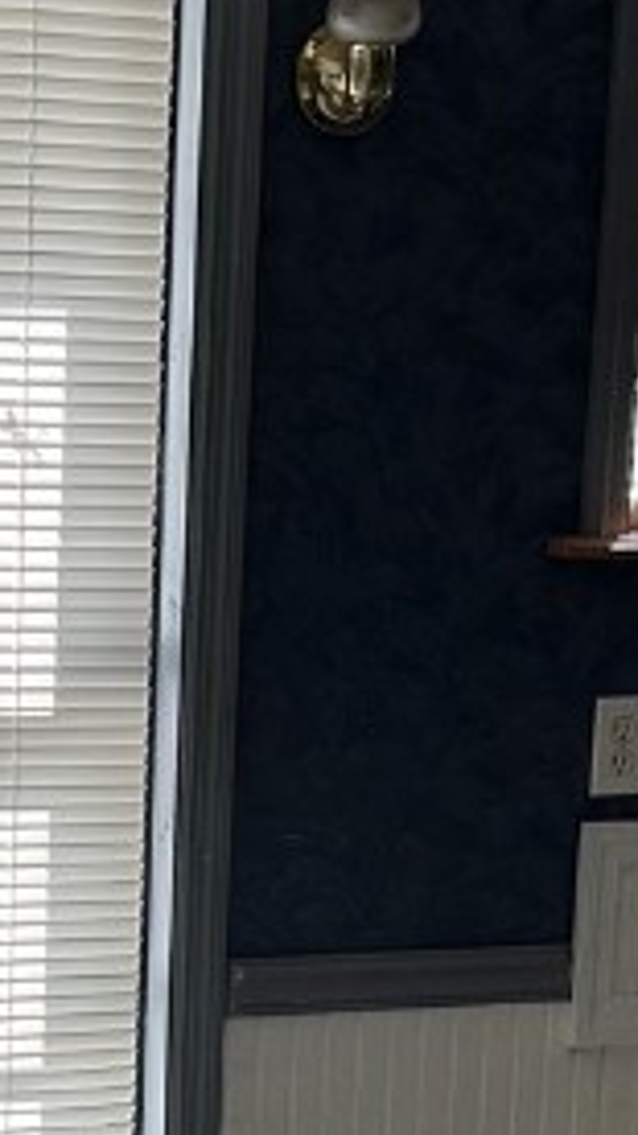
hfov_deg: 11.4
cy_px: 1057
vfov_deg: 19.9
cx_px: 45
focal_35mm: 105
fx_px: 3162
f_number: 1.5
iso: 50
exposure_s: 1/814
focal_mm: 5.7
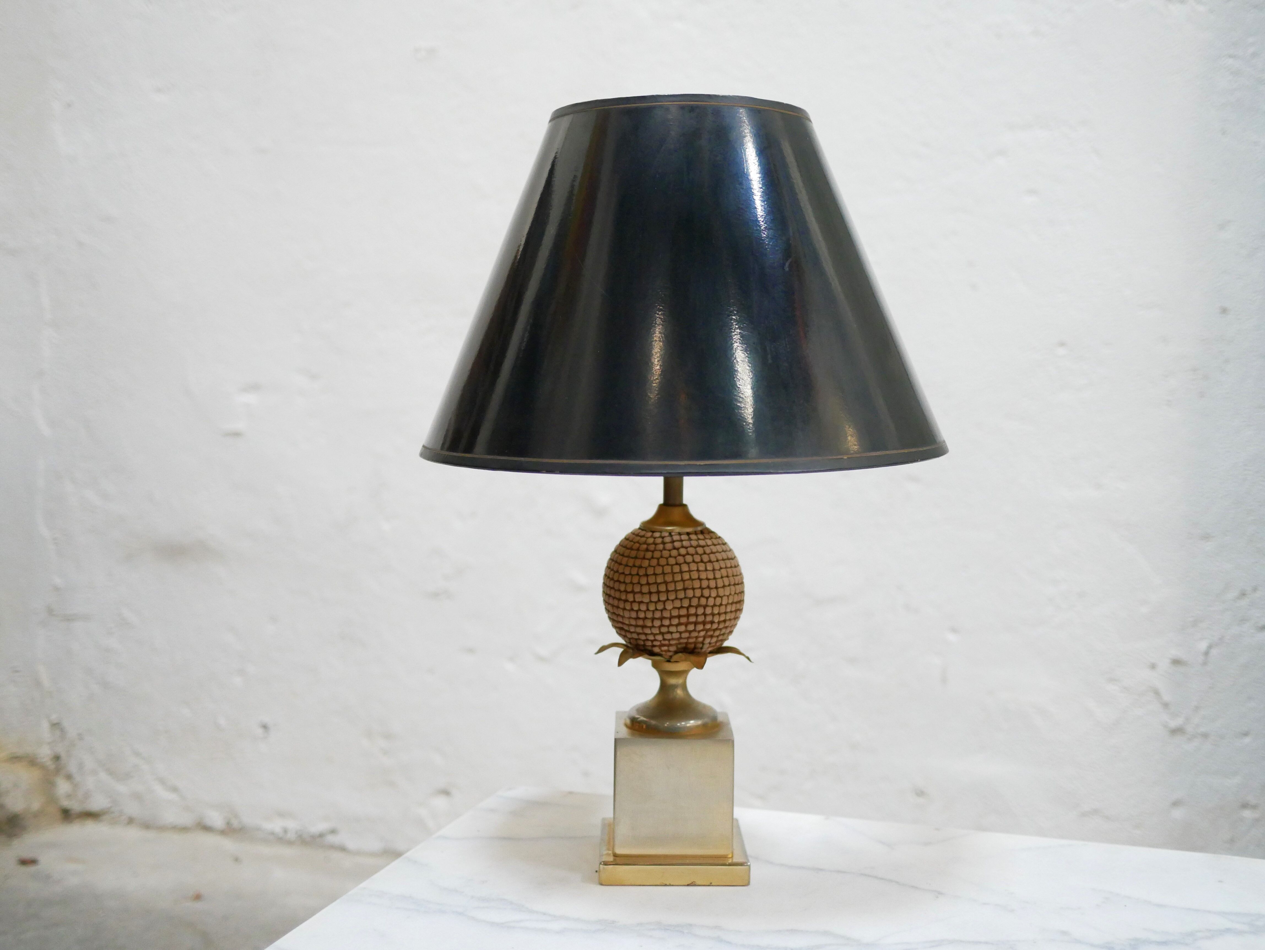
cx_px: 632
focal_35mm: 40
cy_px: 475
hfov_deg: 46.8
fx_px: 1462
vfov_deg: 36.0
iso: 2000
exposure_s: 1/60
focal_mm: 20
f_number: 1.7
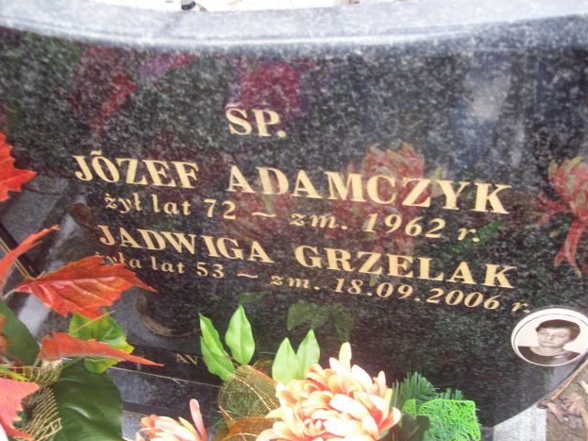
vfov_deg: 38.7
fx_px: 628
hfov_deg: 50.1
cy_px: 223
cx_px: 292
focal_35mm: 37
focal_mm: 6
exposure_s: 1/64
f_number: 2.7
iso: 200
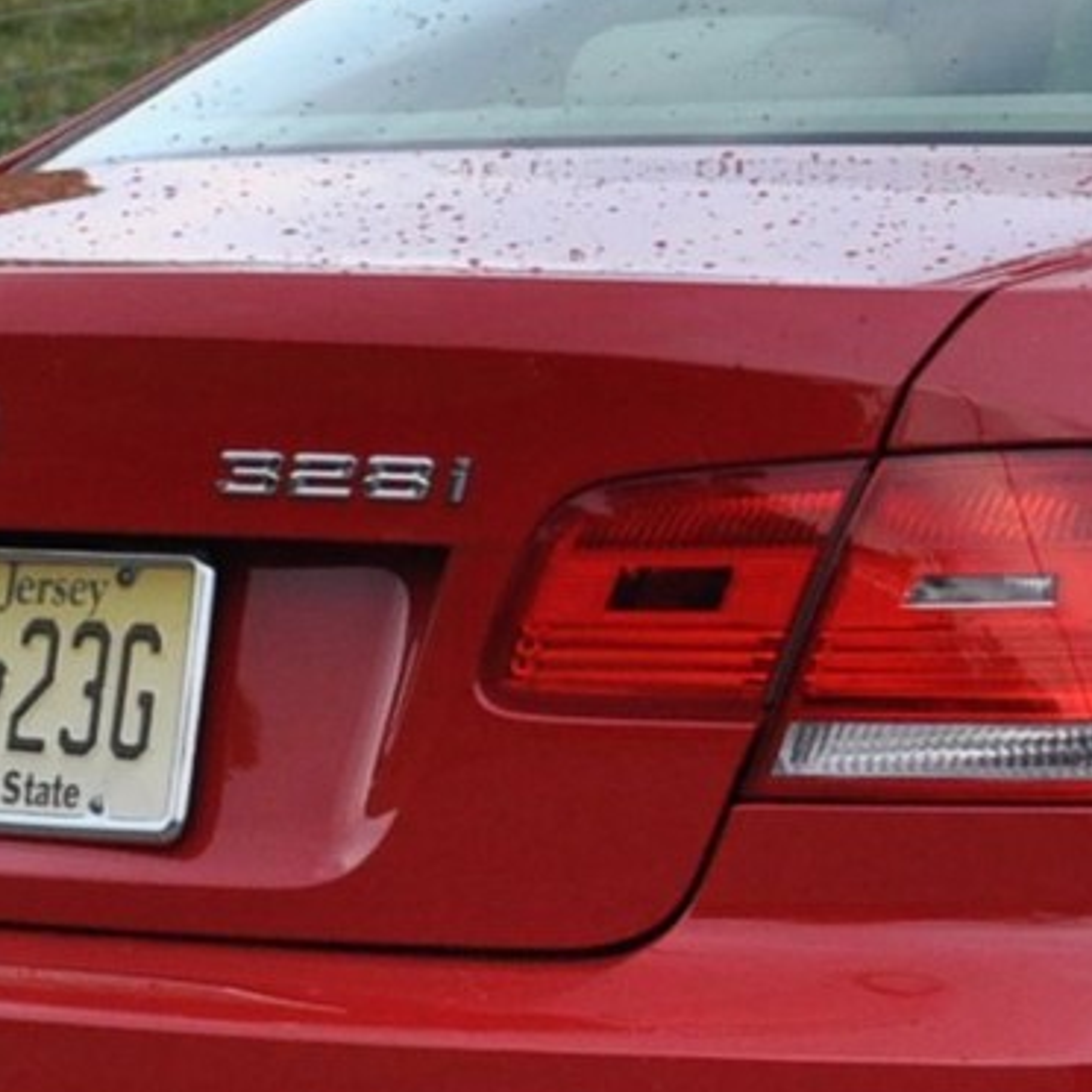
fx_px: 5496
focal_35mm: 154
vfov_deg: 11.3
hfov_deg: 10.8
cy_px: 521
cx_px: 1832
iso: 400
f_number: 4
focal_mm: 18
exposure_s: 1/60
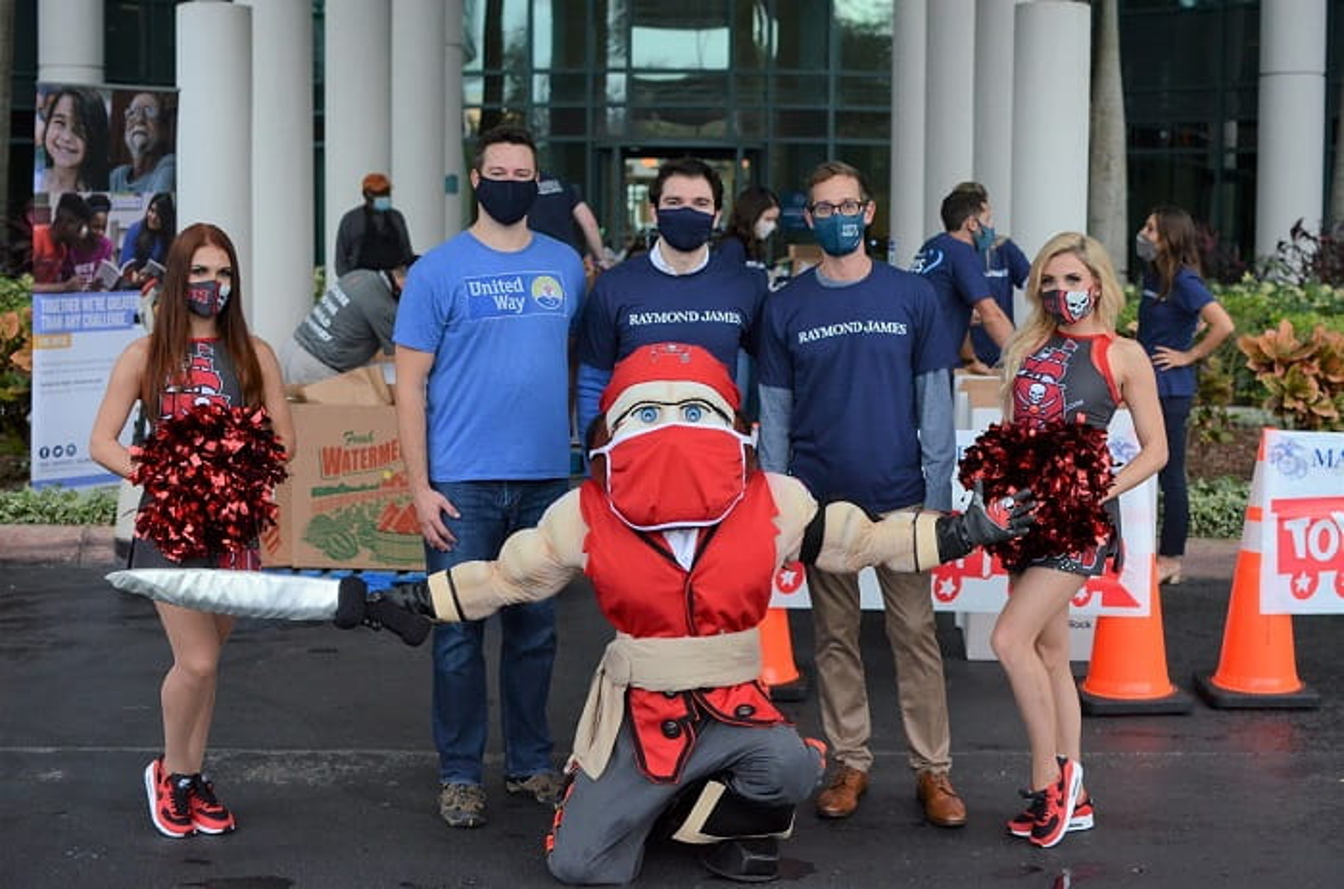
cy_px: 444
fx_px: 1955
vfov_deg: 25.6
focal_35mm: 52
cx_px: 672
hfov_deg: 37.9
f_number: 2.8
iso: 2000
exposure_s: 1/1000
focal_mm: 35
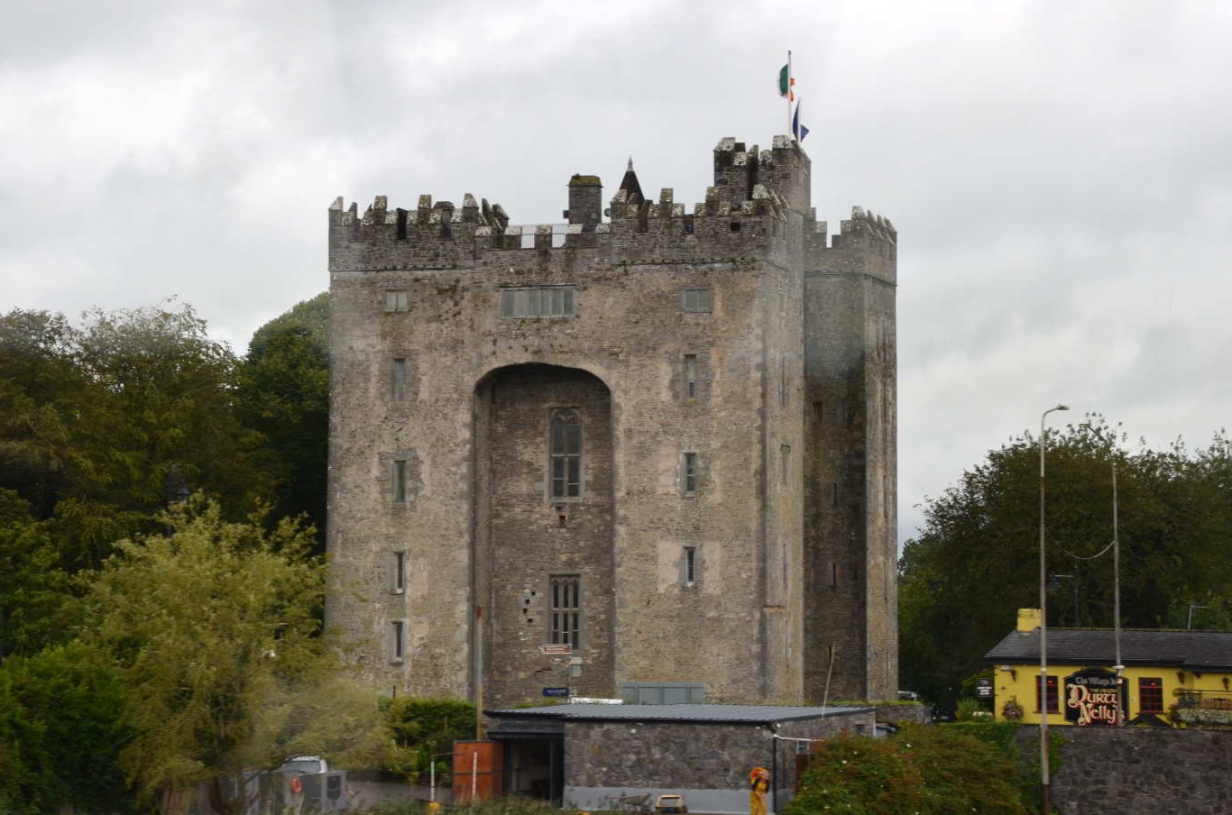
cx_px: 617
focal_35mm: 123
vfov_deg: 11.1
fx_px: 4200
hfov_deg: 16.7
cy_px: 346
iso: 200
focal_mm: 70
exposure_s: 1/200
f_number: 7.1
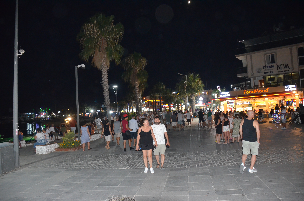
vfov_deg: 47.7
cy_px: 100
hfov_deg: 67.5
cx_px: 152
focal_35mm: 27
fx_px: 228
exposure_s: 1/60
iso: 3200
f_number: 3.5
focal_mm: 18
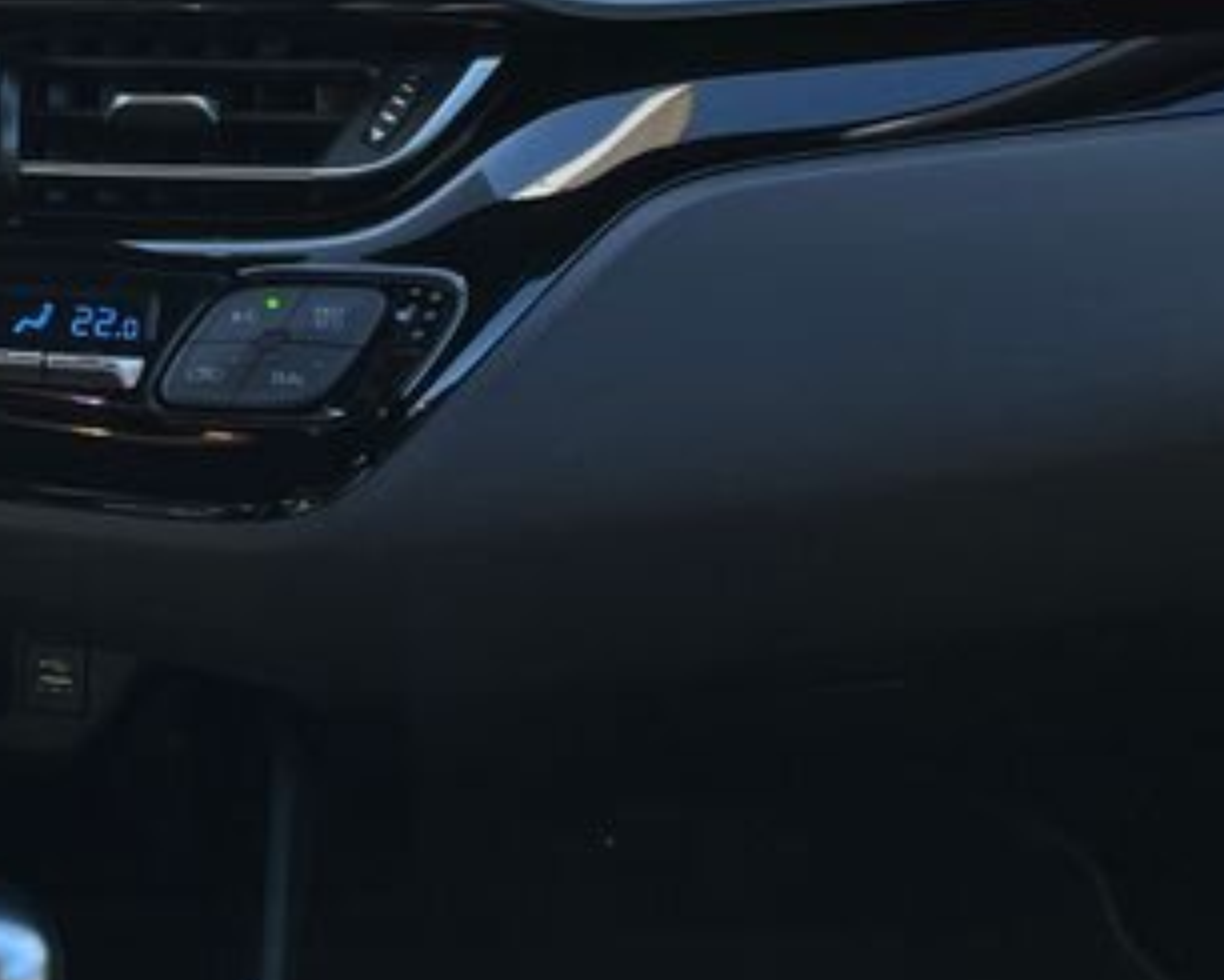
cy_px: 212
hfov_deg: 21.3
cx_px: -120
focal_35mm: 85
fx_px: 3080
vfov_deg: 17.9
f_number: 1.6
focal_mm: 5.1
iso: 50
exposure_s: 1/456
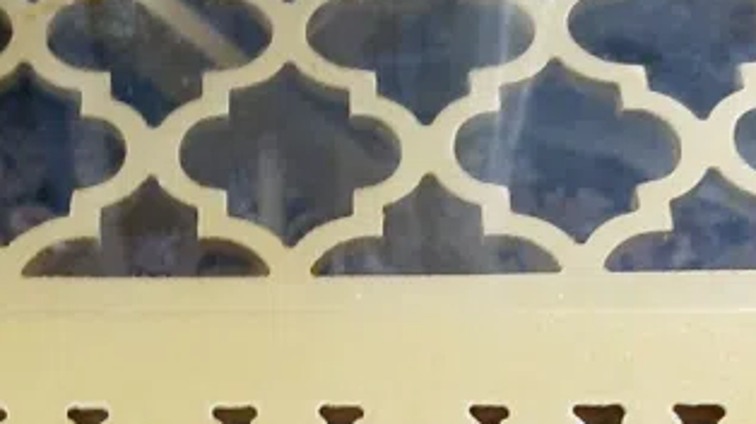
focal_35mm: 60
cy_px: 381
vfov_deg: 19.6
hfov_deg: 34.7
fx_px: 1202
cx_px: 267
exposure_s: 1/17
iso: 1000
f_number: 1.7
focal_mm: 3.93
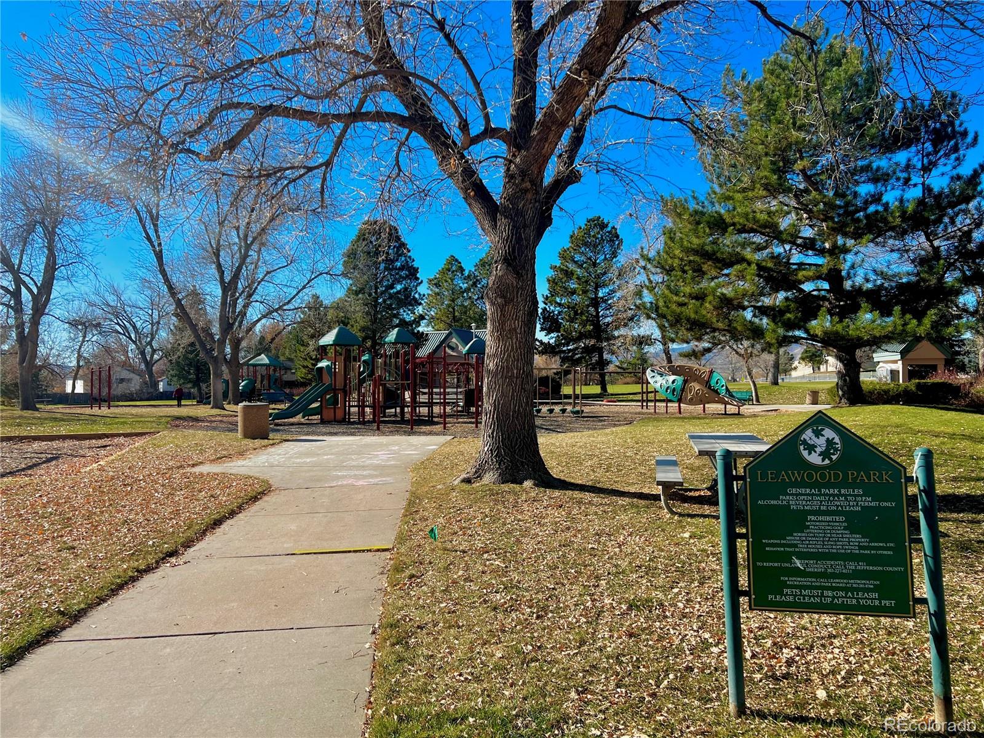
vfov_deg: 53.1
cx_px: 492
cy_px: 369
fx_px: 739
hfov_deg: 67.3
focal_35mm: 26
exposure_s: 1/2841
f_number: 1.5
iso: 50
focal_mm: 5.7
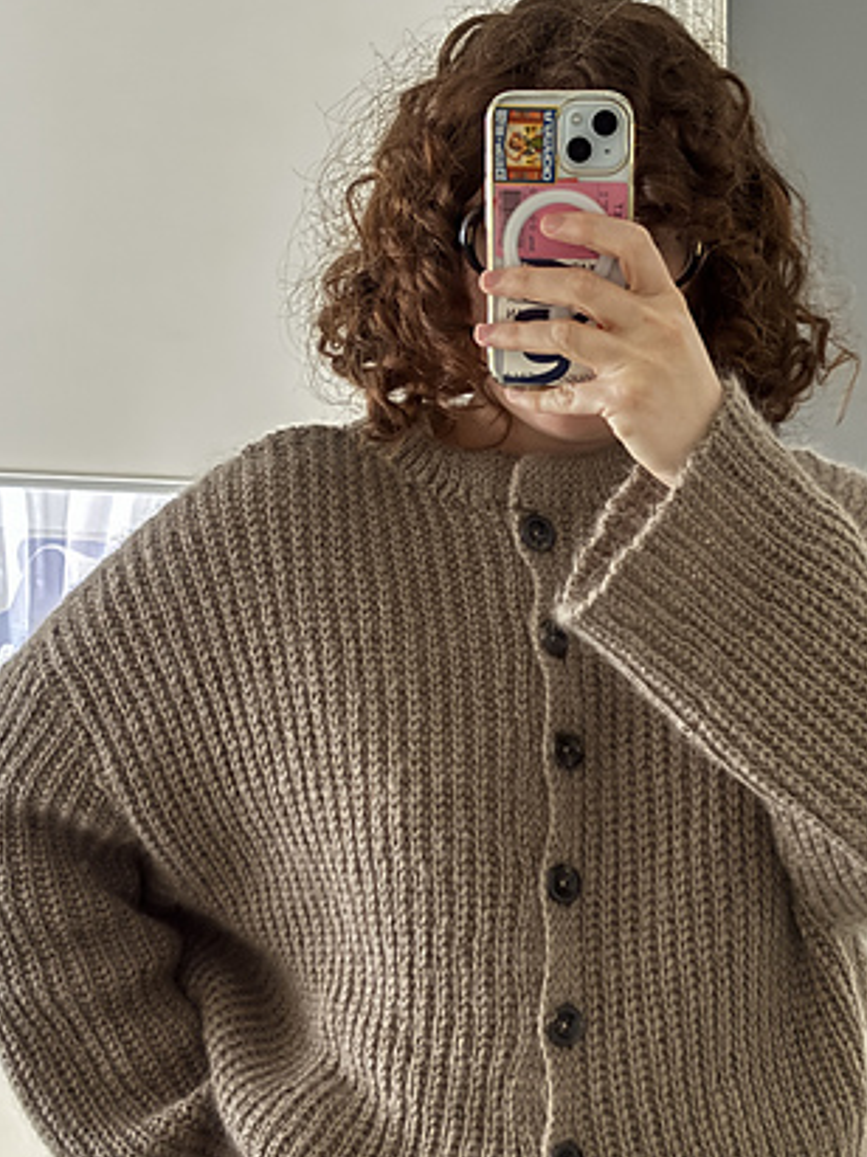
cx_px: 495
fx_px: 2706
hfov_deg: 18.2
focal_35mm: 81
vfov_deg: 24.1
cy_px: 664
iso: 1250
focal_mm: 5.96
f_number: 1.6
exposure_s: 1/15
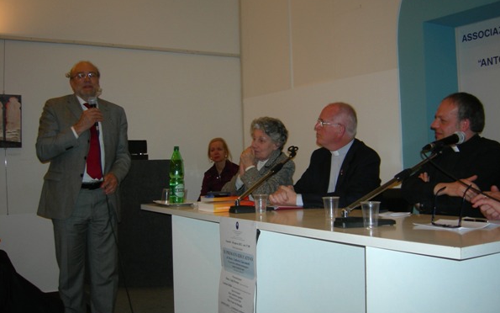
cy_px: 141
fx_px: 531
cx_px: 254
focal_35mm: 39
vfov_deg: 32.7
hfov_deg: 50.4
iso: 64
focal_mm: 7.5
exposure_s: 1/60.1
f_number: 2.7
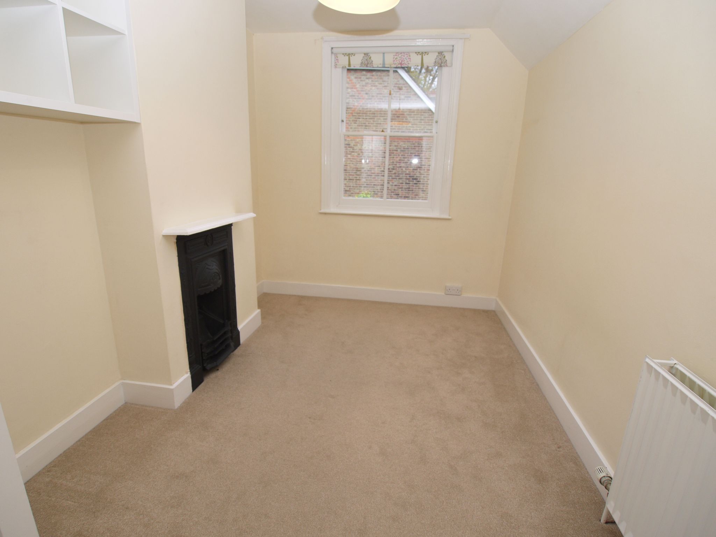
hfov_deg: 87.8
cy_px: 268
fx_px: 372
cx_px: 358
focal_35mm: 18
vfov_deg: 71.6
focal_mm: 9
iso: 100
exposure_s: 1/60
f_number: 4
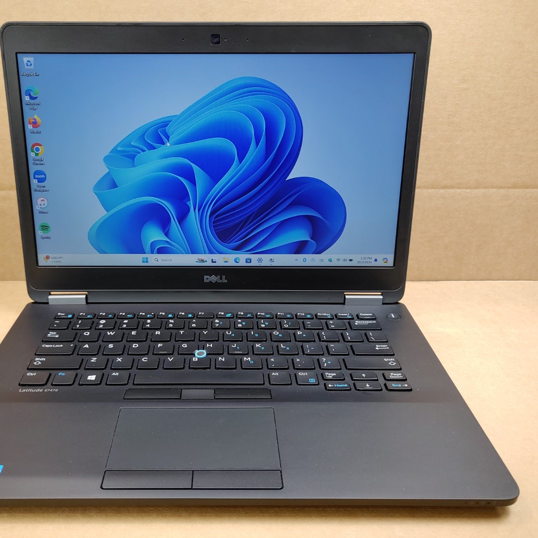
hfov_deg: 52.3
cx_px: 225
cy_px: 272
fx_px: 545
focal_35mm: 31
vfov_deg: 52.5
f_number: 1.8
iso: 50
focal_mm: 4.36
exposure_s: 1/60
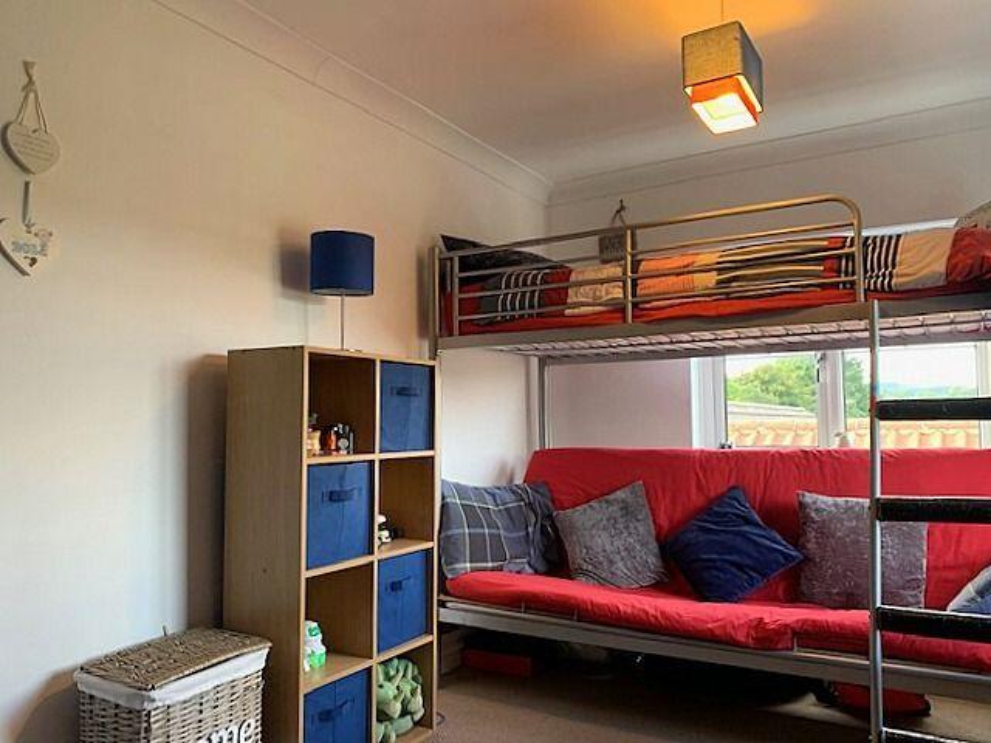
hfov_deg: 67.3
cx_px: 496
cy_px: 372
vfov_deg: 53.1
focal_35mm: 26
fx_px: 744
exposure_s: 1/50
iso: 80
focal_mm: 4.25
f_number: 1.8
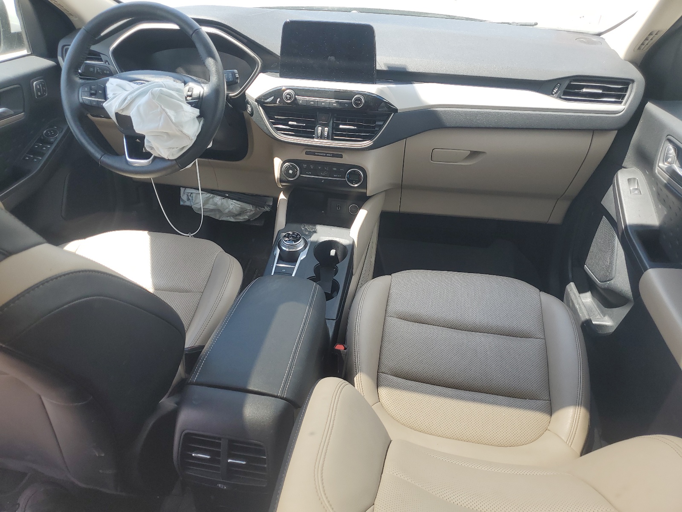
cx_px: 341
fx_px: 512
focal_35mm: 26
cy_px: 256
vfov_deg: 53.1
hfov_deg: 67.3
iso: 50
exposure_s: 1/370
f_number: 1.5
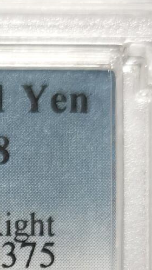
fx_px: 1520
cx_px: -156
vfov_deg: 9.7
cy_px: 464
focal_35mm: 212
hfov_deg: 5.6
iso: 125
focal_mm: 5.56
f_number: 16
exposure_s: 1/100
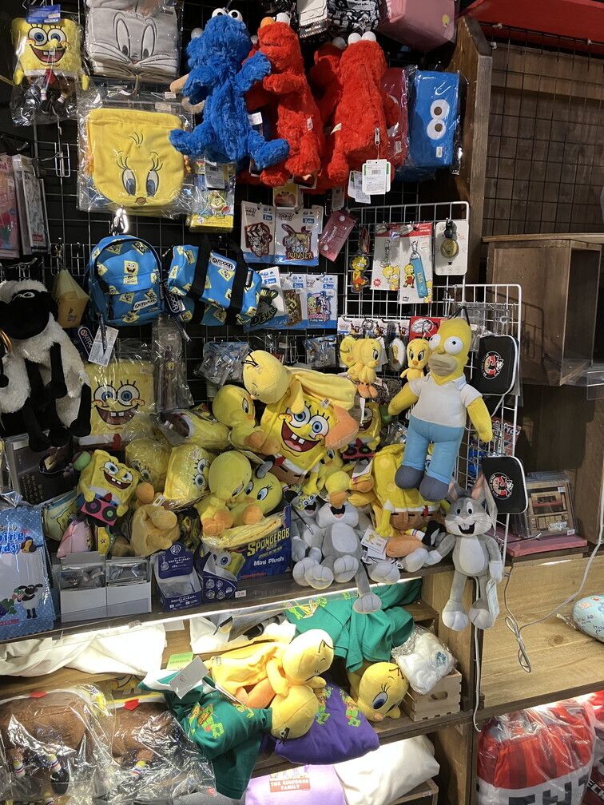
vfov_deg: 63.4
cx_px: 302
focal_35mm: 28
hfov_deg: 49.7
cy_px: 402
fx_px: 651
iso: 125
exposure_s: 1/50
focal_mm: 3.99
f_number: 1.8
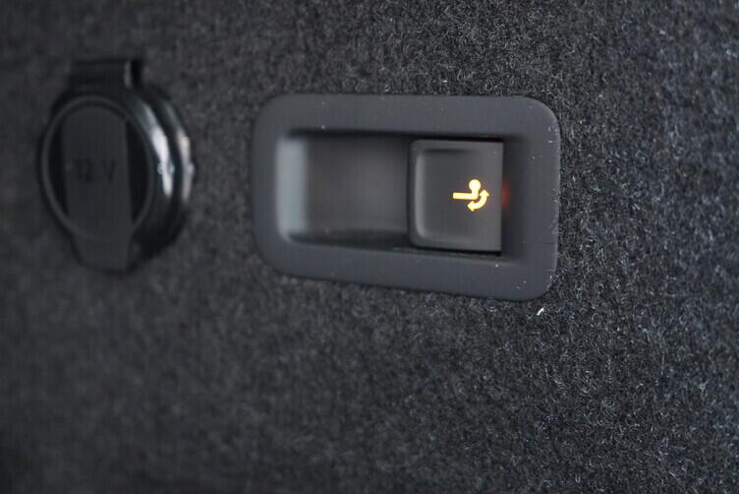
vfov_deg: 27.5
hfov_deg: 40.2
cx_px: 432
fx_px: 1006
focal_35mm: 49
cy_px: 233
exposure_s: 1/40
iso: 1000
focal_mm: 24
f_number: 2.8
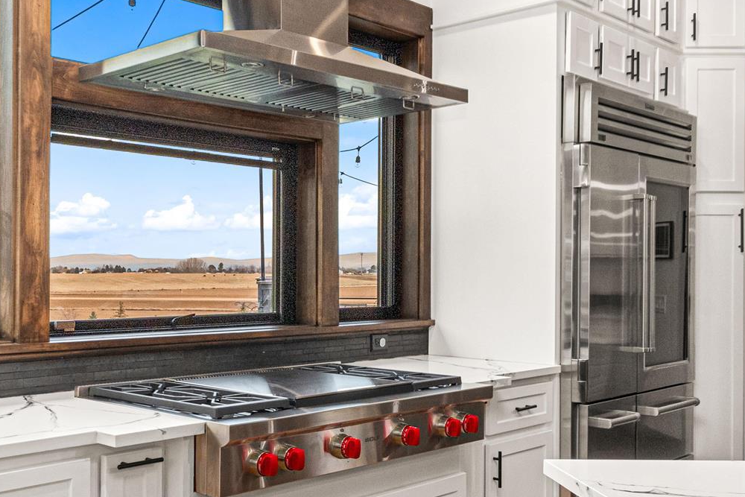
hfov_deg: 44.7
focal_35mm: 43
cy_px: 270
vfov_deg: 31.2
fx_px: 890
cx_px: 242
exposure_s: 1/8
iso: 1000
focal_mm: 14
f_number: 13
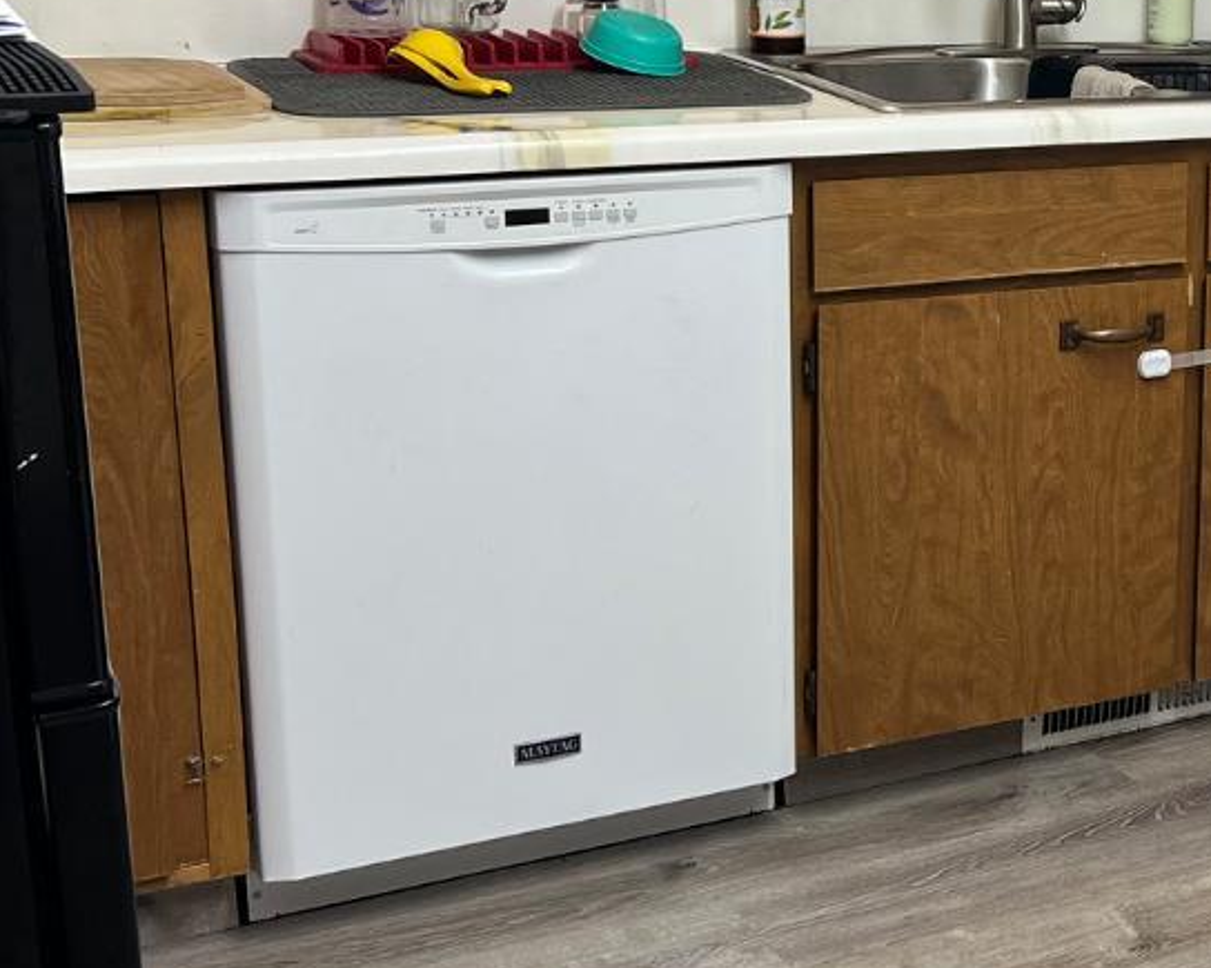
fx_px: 2508
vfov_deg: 21.8
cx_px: 1523
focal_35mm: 70
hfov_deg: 24.2
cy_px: 364
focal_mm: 5.7
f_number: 1.5
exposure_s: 1/60
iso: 80
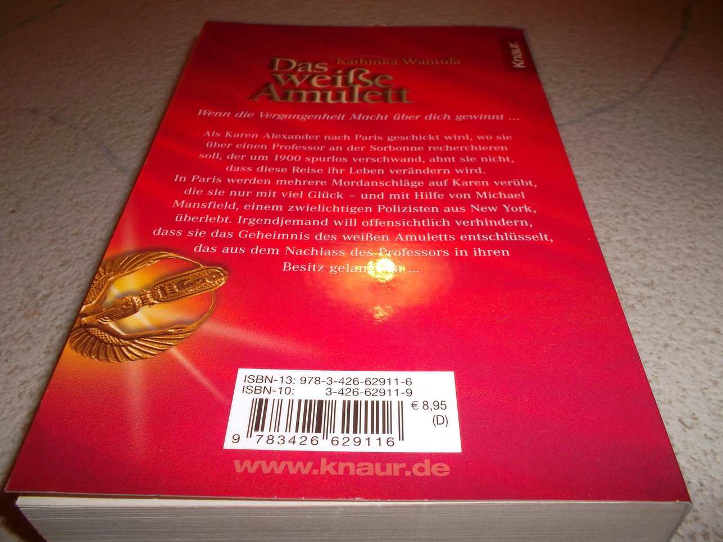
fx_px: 606
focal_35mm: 29
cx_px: 366
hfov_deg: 61.7
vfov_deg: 48.2
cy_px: 277
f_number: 3.3
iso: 100
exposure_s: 1/15
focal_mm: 4.1
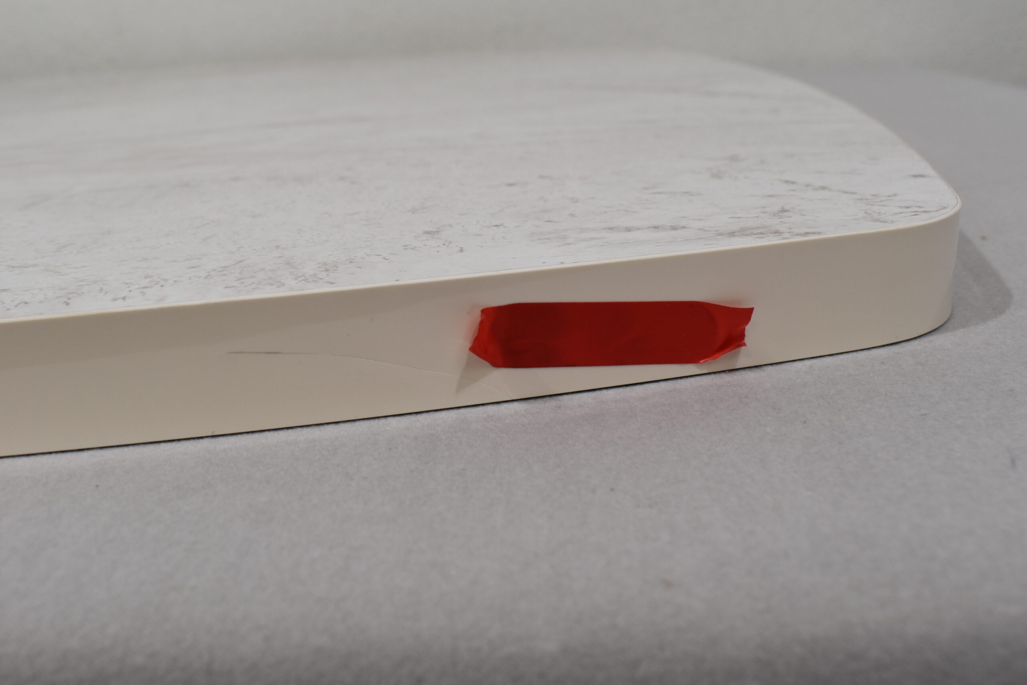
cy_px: 342
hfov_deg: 53.1
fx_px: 1027
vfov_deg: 36.9
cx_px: 514
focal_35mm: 36
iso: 320
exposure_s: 1/60
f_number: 8
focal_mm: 24
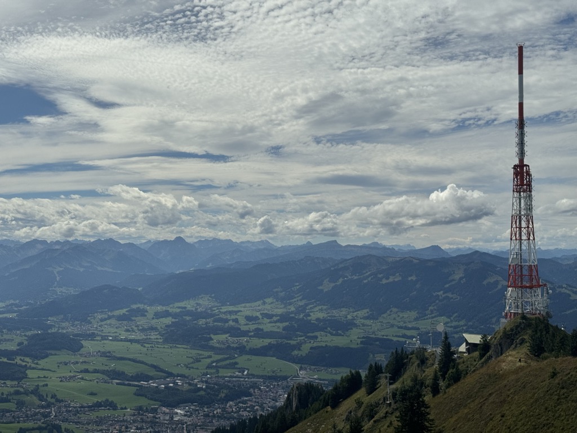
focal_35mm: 48
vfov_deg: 30.3
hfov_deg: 39.7
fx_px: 800
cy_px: 216
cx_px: 288
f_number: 1.78
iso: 50
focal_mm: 6.76
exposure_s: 1/15385
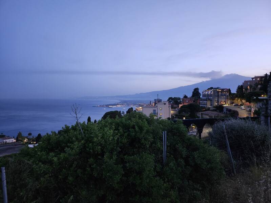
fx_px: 180
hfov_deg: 73.9
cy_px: 102
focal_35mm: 23
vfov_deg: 58.9
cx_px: 136
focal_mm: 5.54
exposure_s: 1/40
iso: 640
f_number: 1.8
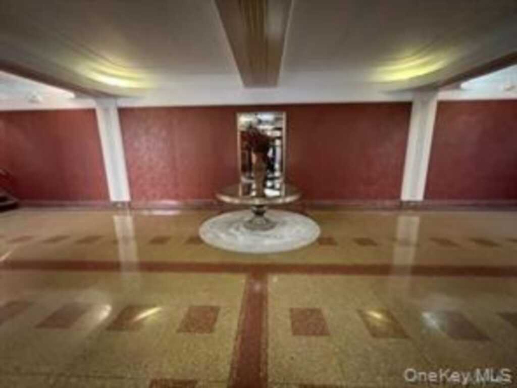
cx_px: 258
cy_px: 194
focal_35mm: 13
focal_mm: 1.57
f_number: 1.8
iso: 1000
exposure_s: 1/40
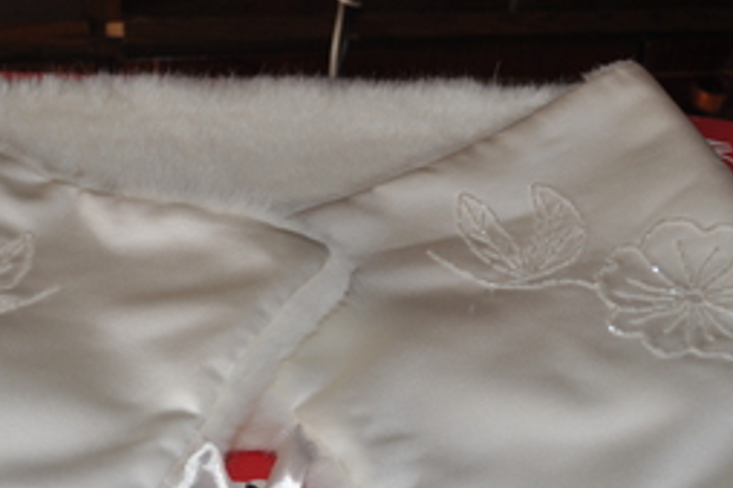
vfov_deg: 19.5
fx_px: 1404
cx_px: 312
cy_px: 409
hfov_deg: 29.2
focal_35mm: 69
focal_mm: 26
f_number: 4.2
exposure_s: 1/60
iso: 360
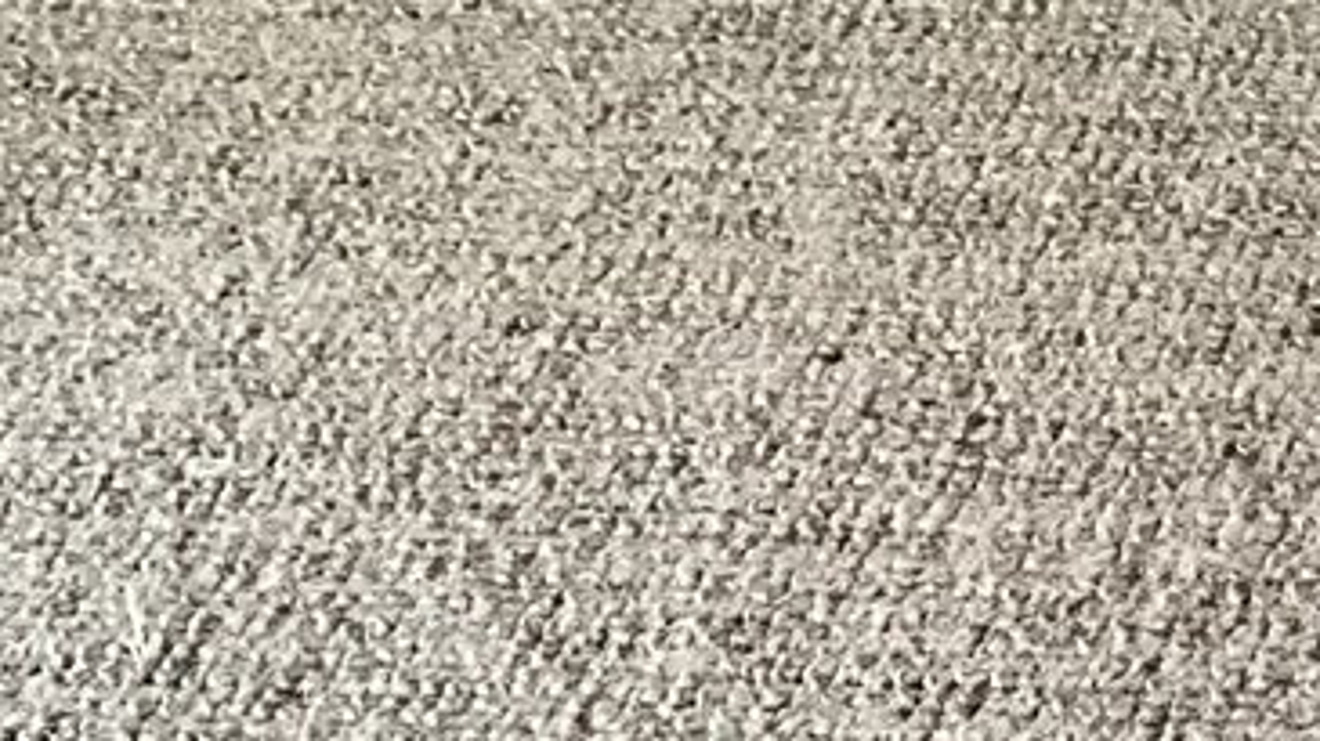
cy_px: 652
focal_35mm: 140
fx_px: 4898
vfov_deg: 8.6
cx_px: 2577
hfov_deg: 13.4
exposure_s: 1/60
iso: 320
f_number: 2.4
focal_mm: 3.3
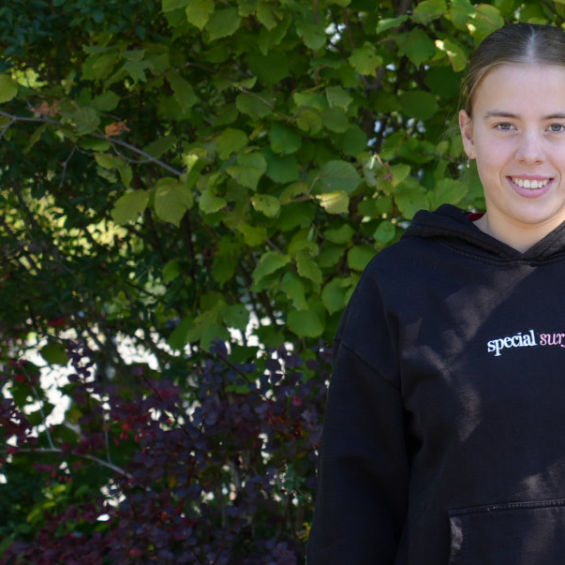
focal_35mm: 114
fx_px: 2105
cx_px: 685
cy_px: 226
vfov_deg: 15.3
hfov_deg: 14.8
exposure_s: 1/160
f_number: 4
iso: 100
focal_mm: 50
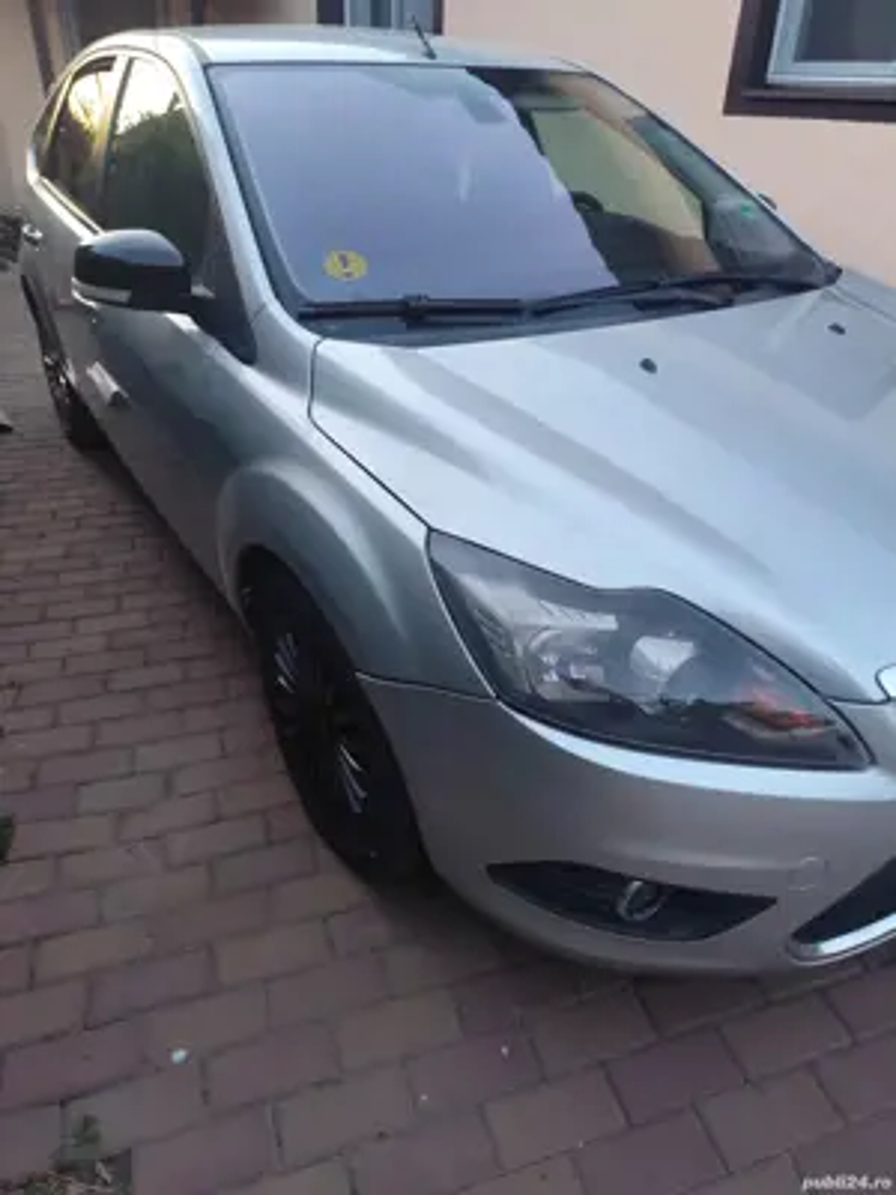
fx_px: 794
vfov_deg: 73.9
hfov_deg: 58.9
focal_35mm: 23
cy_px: 598
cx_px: 448
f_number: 1.65
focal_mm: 6.14
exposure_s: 1/33.3
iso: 1000
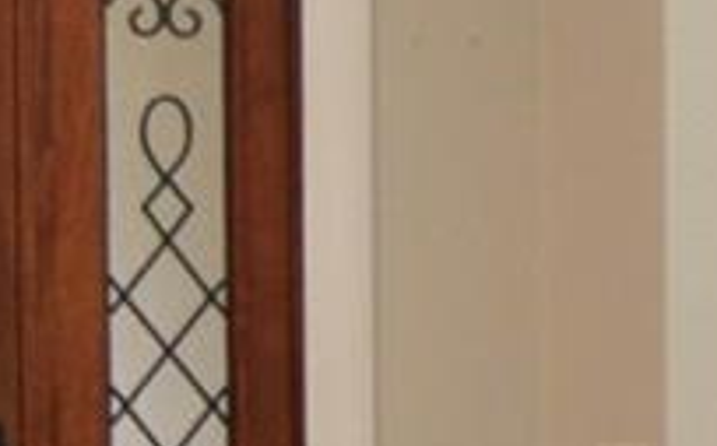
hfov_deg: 9.3
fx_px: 4216
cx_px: 1276
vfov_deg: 6.0
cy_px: 708
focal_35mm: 216
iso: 900
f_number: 3.5
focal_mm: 18
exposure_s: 1/60
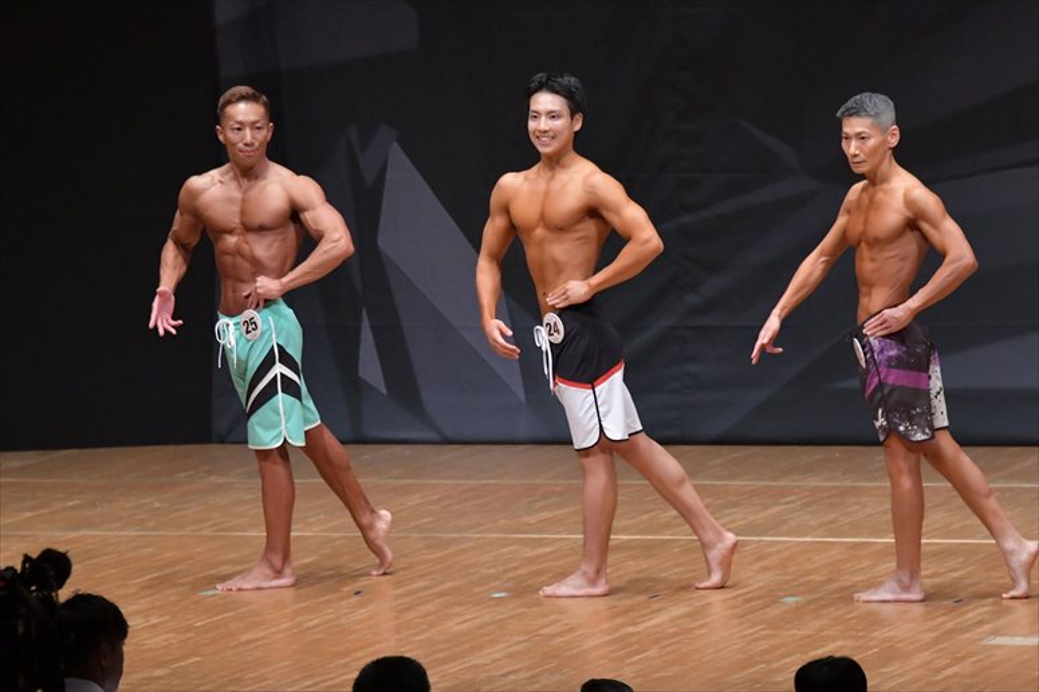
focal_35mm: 255
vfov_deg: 5.4
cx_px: 520
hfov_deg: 8.1
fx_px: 7356
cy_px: 346
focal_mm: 170
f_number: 5.6
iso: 6400
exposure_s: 1/400
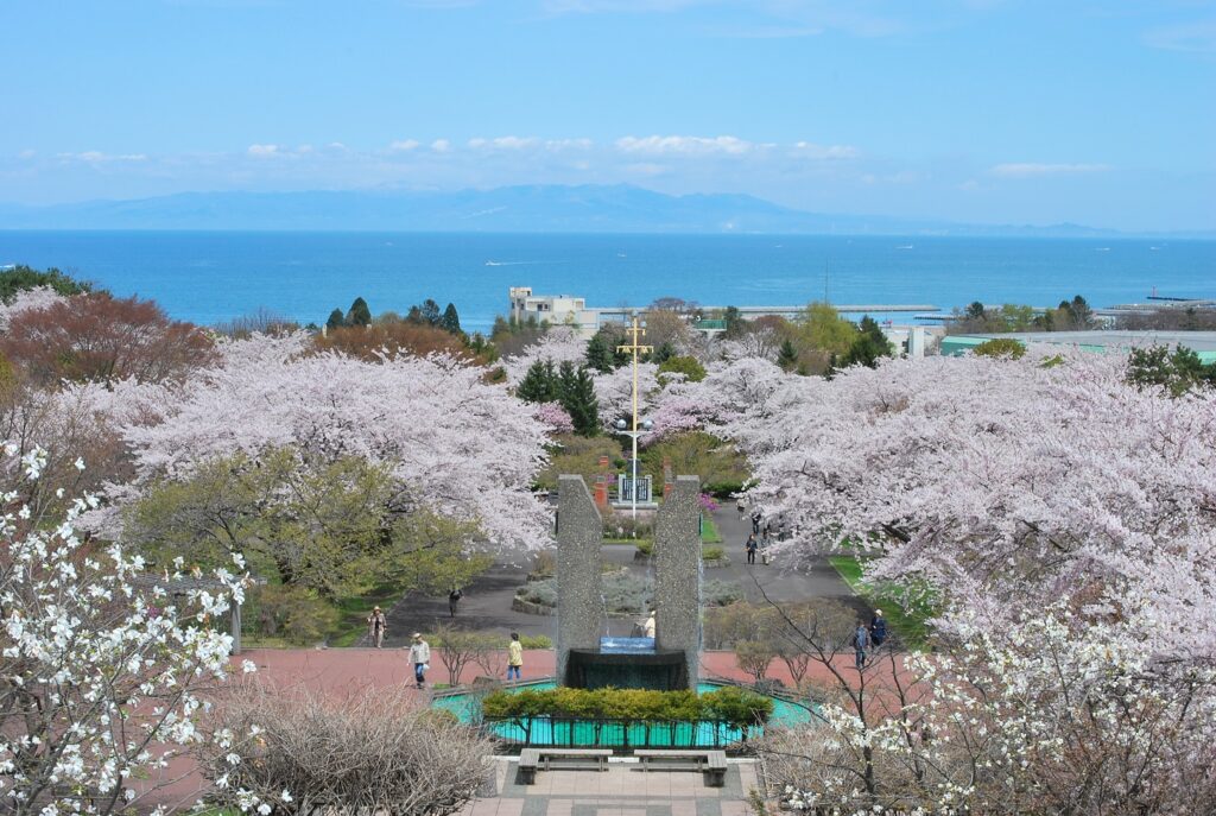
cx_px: 608
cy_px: 408
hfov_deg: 24.6
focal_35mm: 82
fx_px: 2792
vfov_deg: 16.6
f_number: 18
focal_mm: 55
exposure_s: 1/50
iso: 100
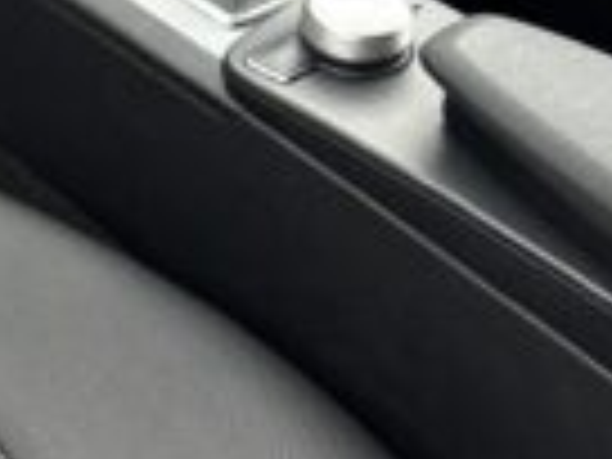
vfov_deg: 9.6
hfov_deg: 11.6
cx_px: -598
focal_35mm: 153
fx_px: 2705
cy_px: -94
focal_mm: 5.7
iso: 32
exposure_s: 1/144
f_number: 1.5
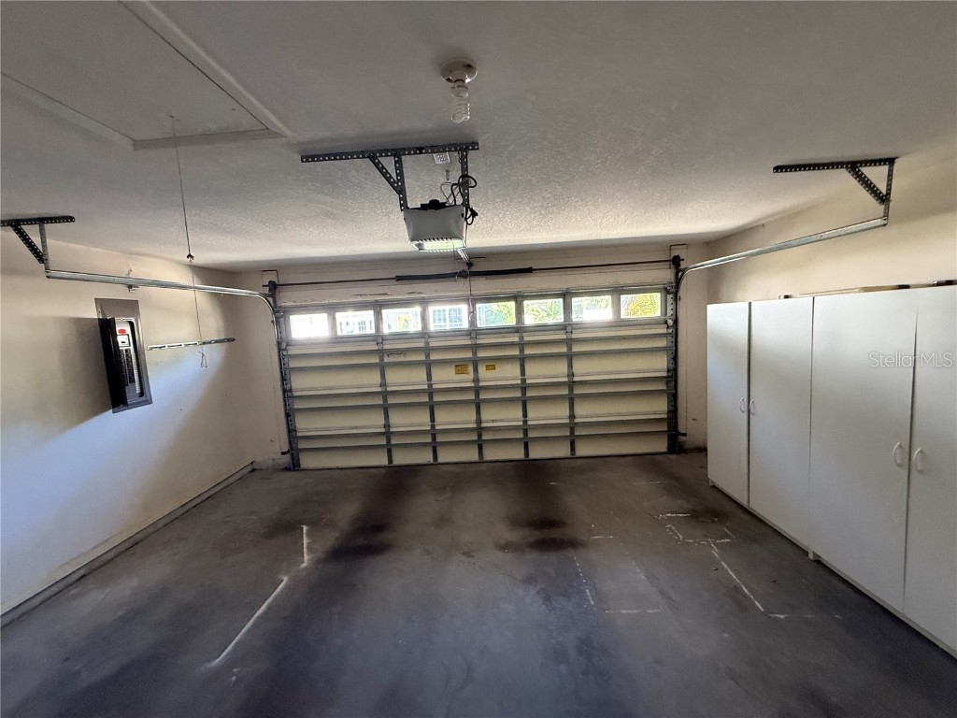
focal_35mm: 14
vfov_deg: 85.7
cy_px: 359
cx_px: 478
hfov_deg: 102.1
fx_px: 387
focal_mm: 2.22
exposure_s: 1/60
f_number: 2.2
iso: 320
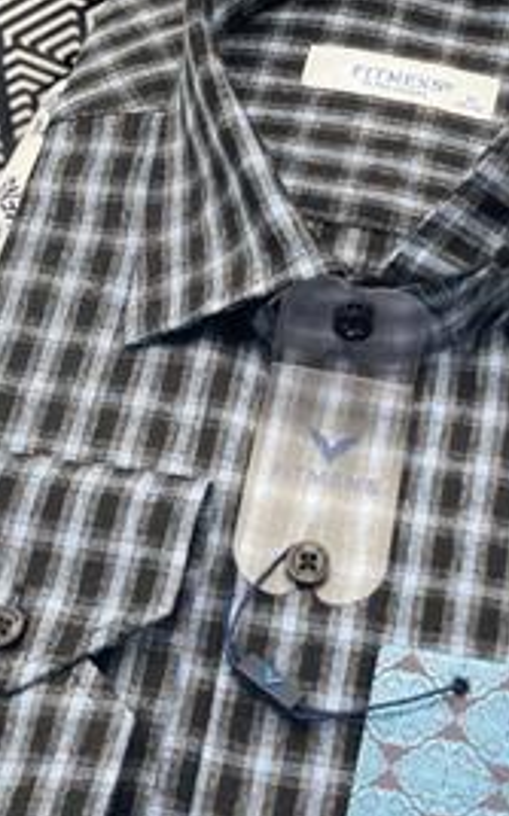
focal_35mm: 85
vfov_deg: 24.4
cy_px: 397
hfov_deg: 15.3
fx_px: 1891
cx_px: 354
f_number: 2
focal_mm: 6
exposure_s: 1/100
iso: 25
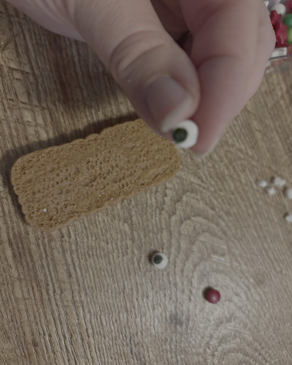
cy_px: 173
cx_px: 144
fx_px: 302
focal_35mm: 28
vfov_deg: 62.2
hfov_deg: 51.5
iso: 640
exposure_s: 1/30
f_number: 1.6
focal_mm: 5.96
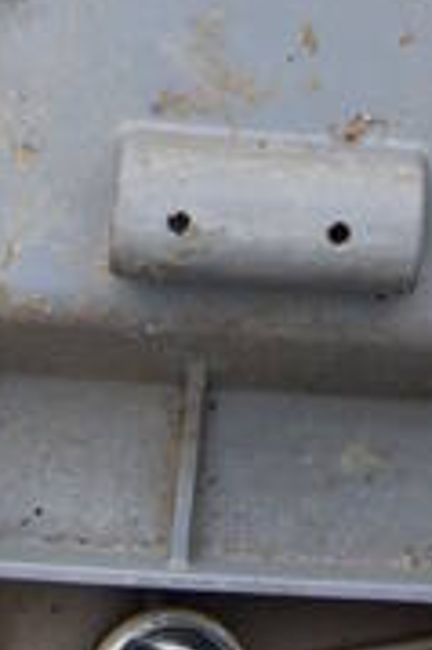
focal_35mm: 138
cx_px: 577
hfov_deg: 9.7
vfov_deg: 12.4
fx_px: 2489
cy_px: -808
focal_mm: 18
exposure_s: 1/160
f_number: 6.3
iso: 200
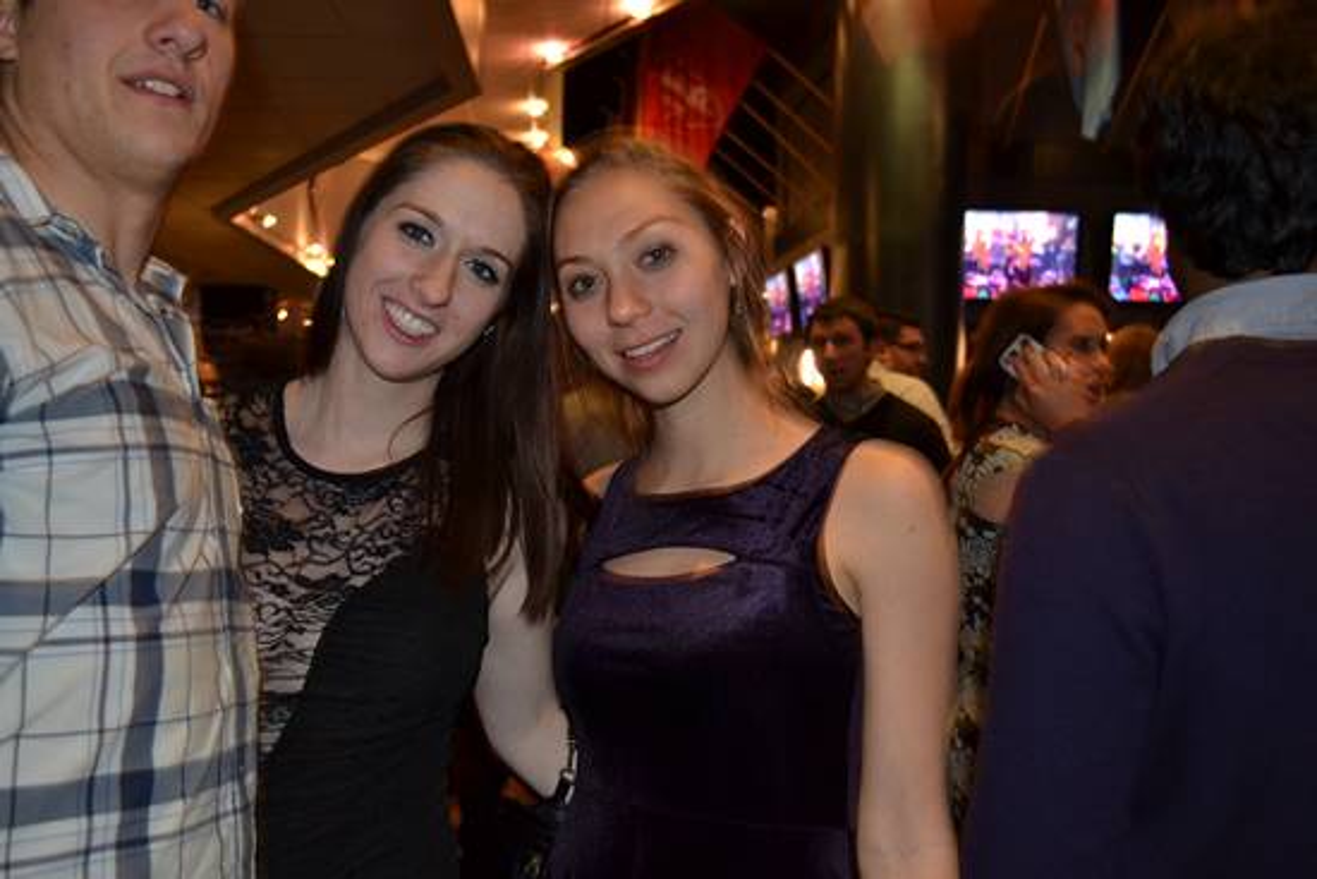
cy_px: 440
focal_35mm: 33
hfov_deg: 57.2
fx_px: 1207
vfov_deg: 40.0
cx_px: 658
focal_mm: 22
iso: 400
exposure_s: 1/4
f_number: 3.8
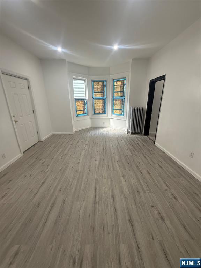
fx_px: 108
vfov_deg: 102.1
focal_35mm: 14
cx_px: 100
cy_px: 134
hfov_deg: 85.7
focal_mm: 2.22
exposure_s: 1/120
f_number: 2.2
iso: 200
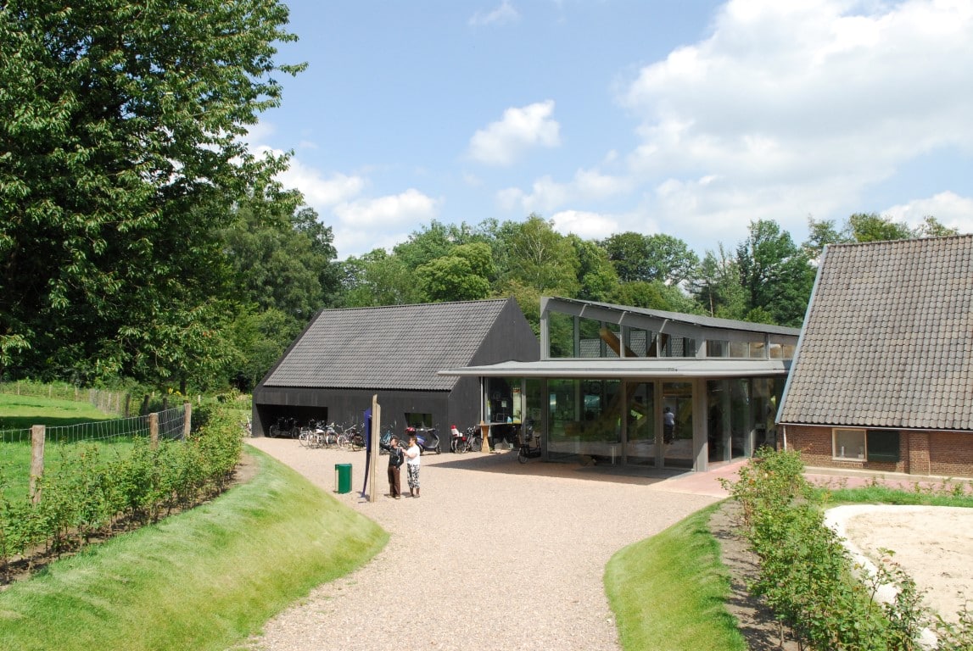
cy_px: 326
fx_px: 812
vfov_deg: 43.7
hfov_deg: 61.9
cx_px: 486
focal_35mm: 30
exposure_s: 1/1000
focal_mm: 20
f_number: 8
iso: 800
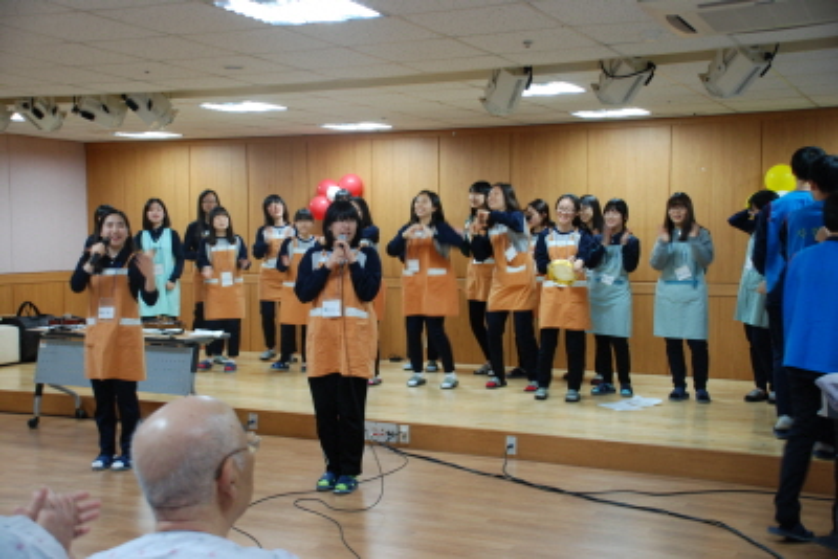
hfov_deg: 42.3
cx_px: 419
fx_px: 1083
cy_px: 280
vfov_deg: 29.0
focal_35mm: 46
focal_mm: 31
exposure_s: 1/30
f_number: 4.2
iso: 360
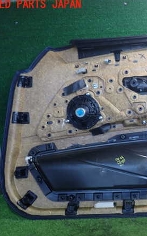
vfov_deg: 46.2
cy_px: 117
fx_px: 276
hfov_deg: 28.2
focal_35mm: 43
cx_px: 144
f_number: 2.3
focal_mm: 5.4
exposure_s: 1/30
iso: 200
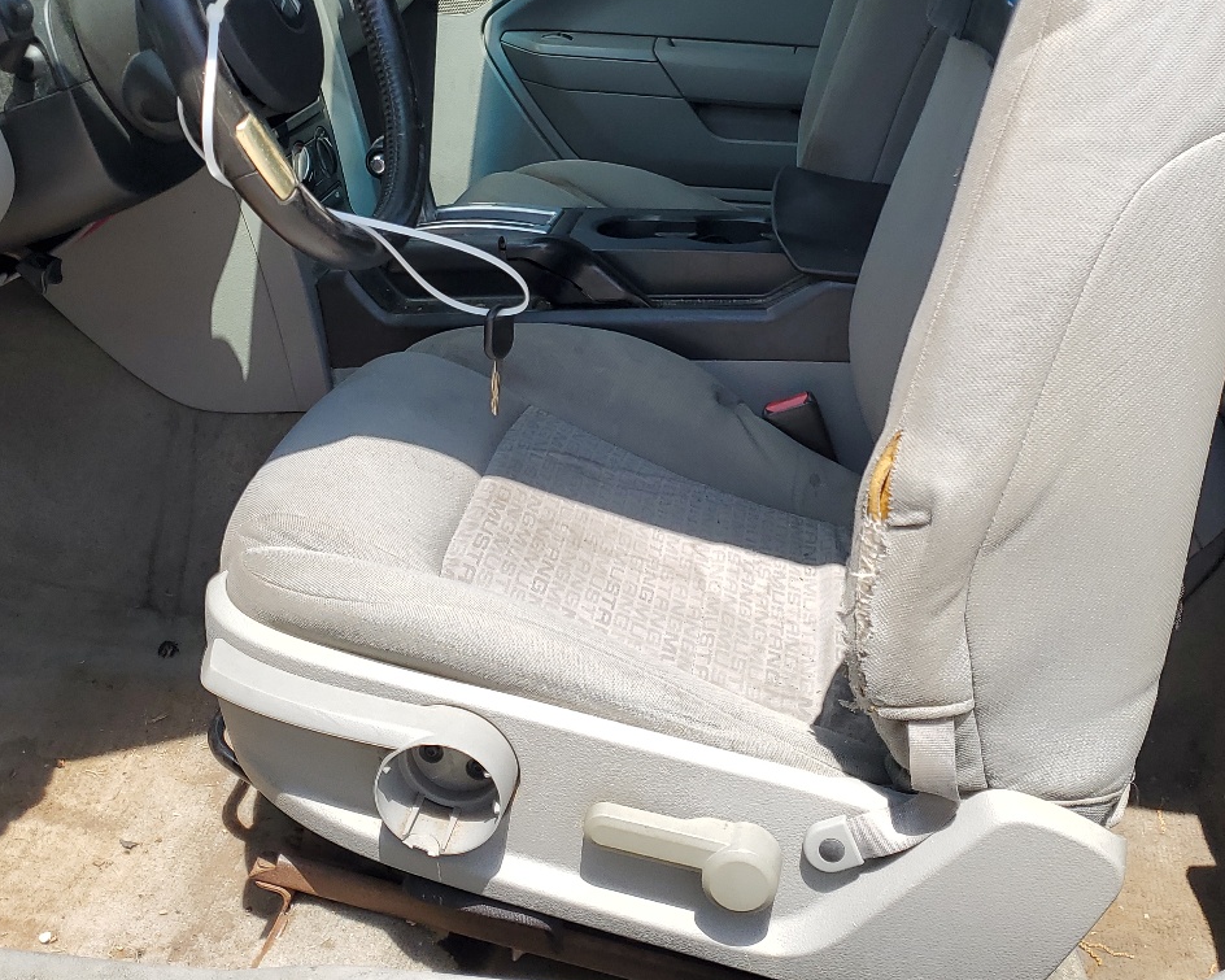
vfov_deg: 34.3
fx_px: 1559
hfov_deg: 42.9
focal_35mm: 43
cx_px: 654
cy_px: 274
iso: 50
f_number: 1.5
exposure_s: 1/1250
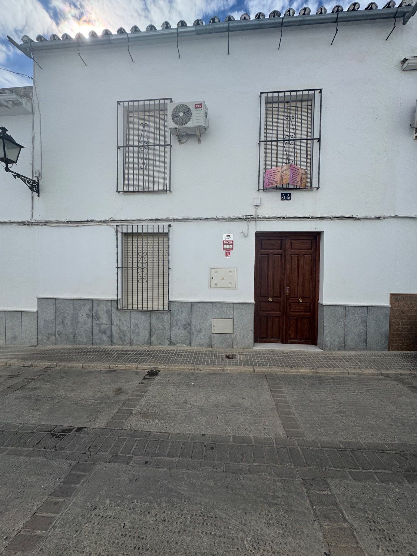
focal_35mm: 14
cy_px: 278
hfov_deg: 85.7
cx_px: 208
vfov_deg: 102.1
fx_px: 225
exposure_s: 1/2770
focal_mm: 2.22
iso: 50
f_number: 2.2
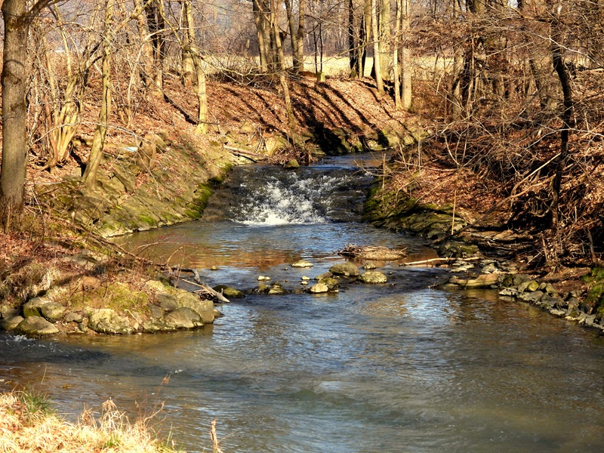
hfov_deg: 15.8
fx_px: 2181
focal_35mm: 125
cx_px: 302
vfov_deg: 11.9
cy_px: 226
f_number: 4
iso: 100
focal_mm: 22.3
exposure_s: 1/500
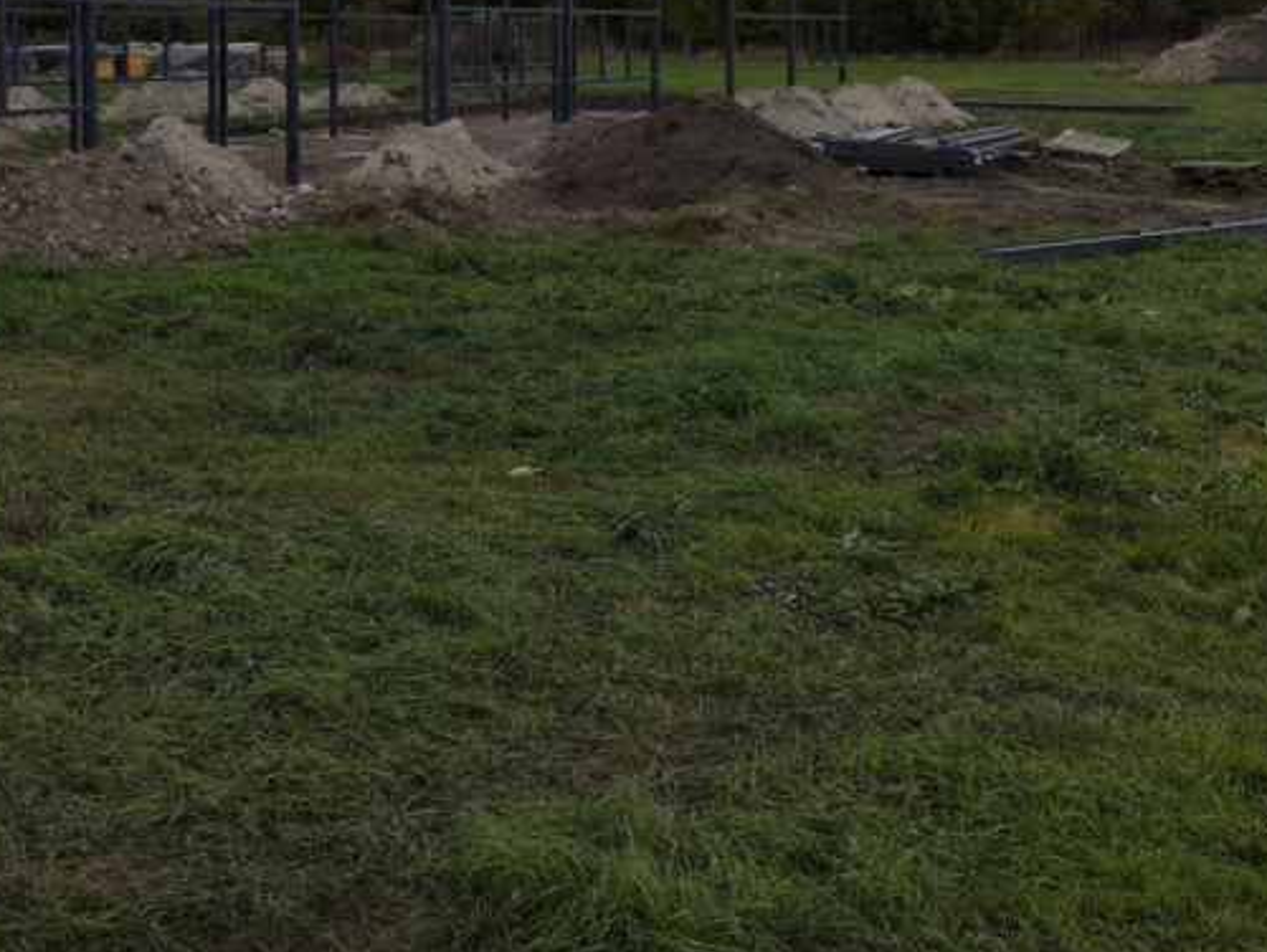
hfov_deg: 39.8
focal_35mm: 46
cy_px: 106
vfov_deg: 30.3
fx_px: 1685
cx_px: 288
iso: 50
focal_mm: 4.68
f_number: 1.8
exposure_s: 1/742
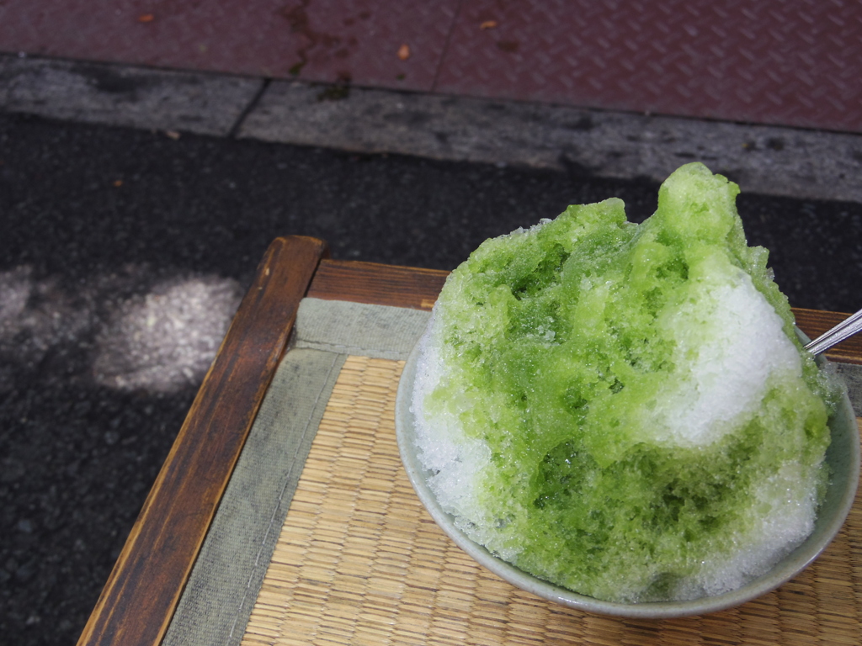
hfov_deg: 47.9
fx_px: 971
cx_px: 431
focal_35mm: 39
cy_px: 323
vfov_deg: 36.8
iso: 125
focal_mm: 7
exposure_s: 1/20
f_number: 3.2
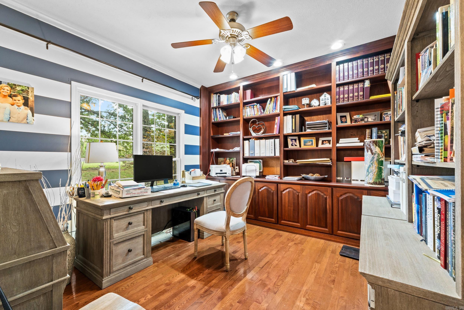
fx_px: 193
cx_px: 232
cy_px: 155
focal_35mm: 15
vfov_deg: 77.3
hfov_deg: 100.4
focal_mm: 10
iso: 200
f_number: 9
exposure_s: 1.6
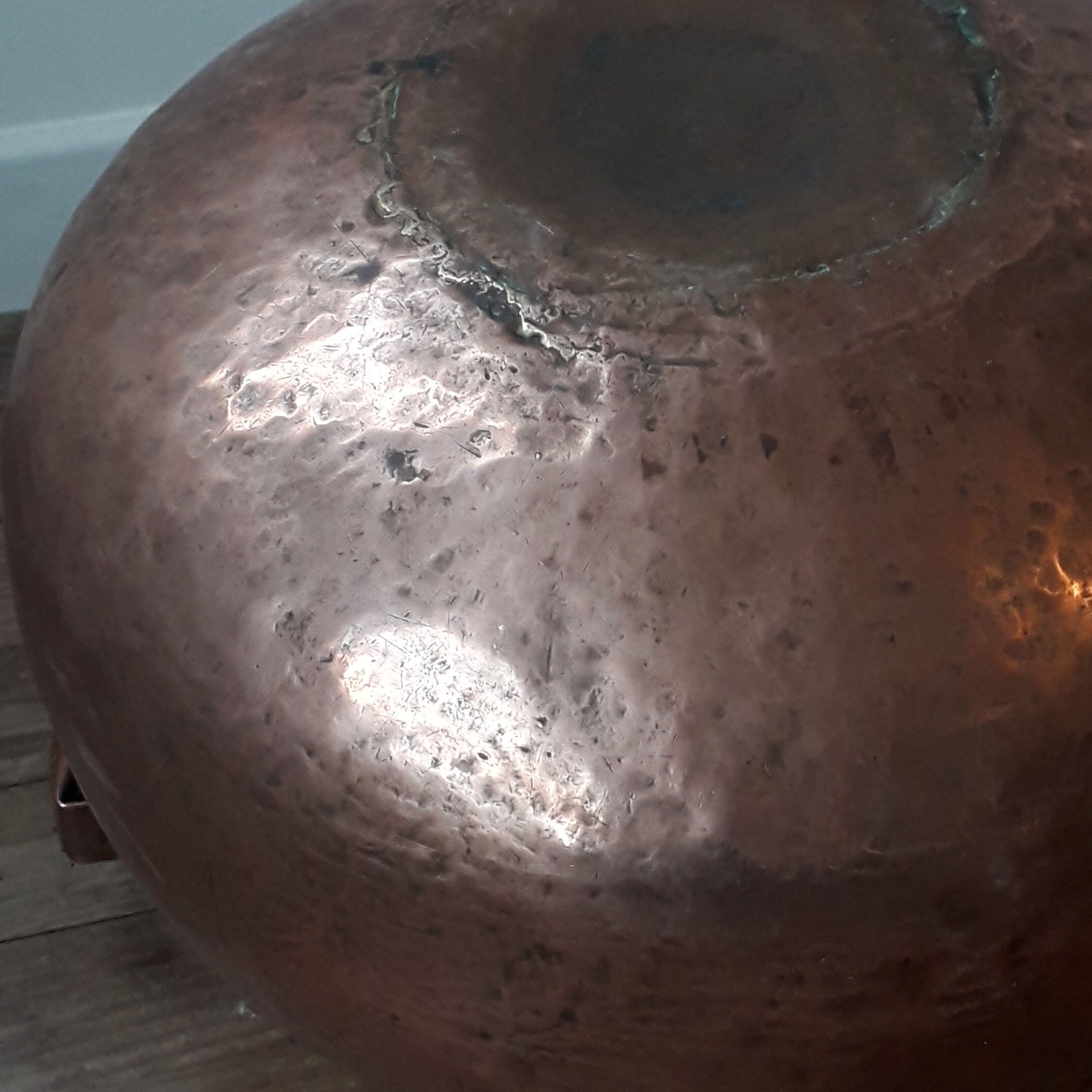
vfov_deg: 36.8
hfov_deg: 36.5
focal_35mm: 46
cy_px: 560
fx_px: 1642
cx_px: 707
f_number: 1.9
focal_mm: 3.6
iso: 125
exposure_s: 1/50
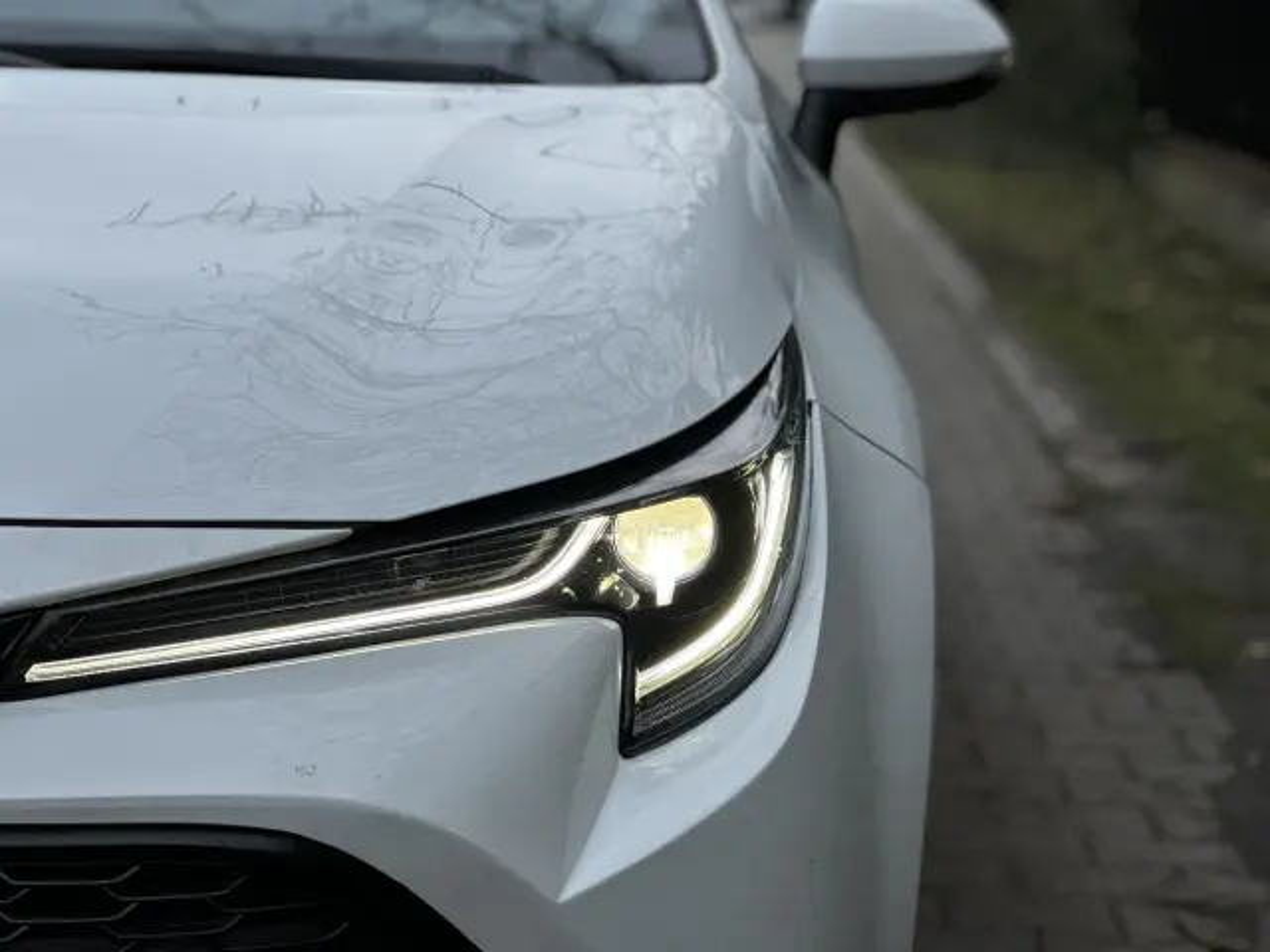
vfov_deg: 19.1
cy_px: 476
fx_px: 2825
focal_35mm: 77
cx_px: 635
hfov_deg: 25.3
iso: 40
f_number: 2.8
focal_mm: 9
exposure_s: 1/121
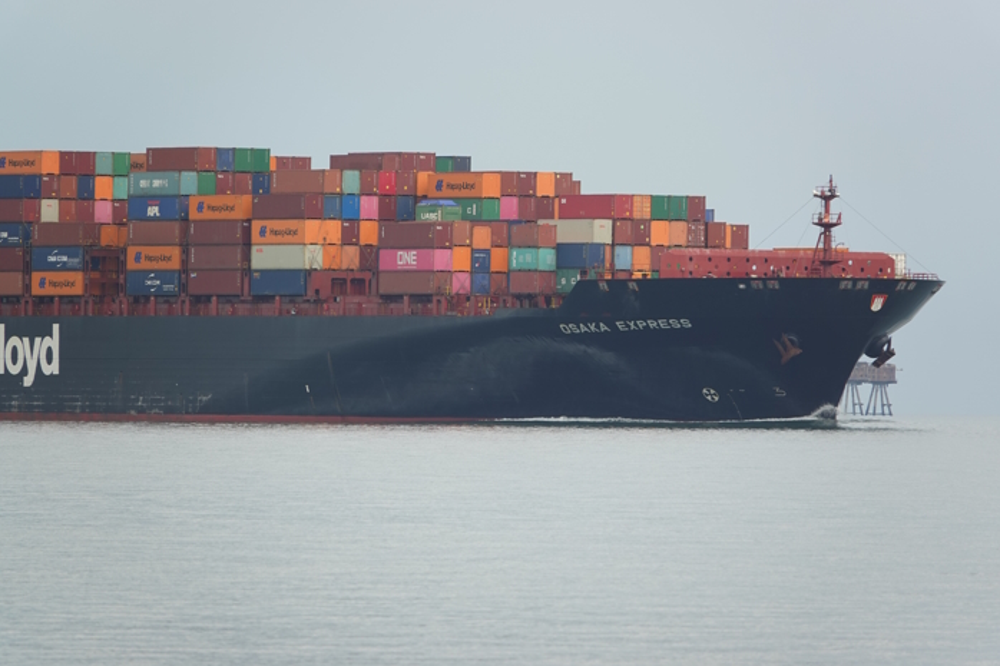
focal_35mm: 485
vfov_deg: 2.8
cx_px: 500
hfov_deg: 4.3
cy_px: 333
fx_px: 13468
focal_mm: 177.86
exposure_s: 1/800
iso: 100
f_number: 4
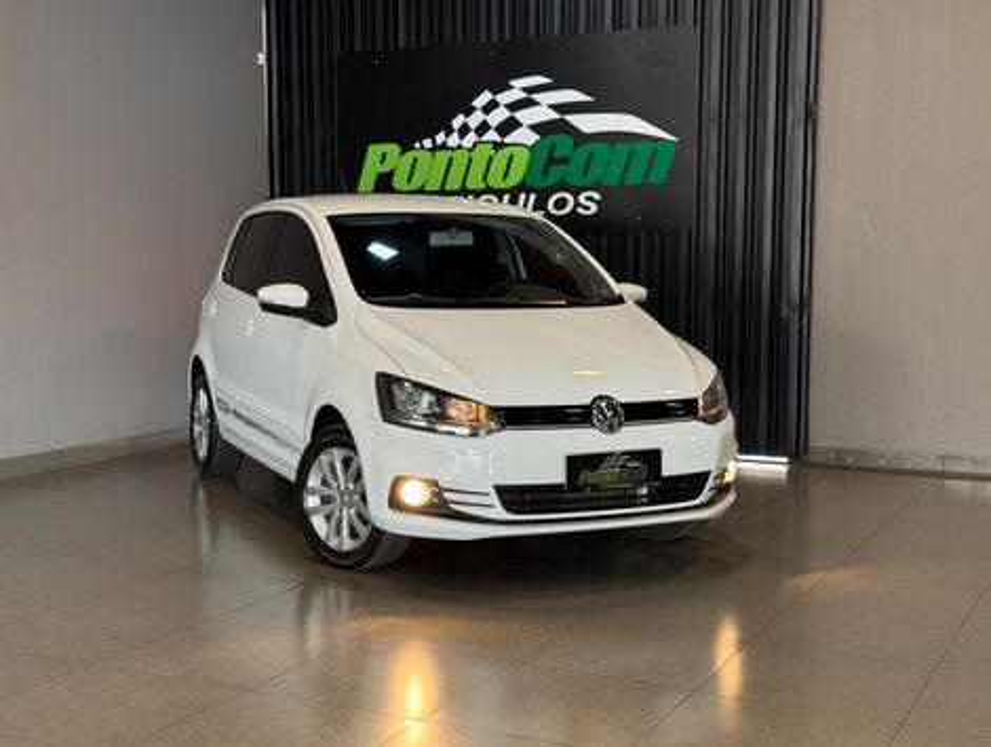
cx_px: 496
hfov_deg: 39.6
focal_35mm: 48
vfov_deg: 30.3
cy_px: 374
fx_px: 1376
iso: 200
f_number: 1.78
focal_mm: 6.76
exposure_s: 1/120
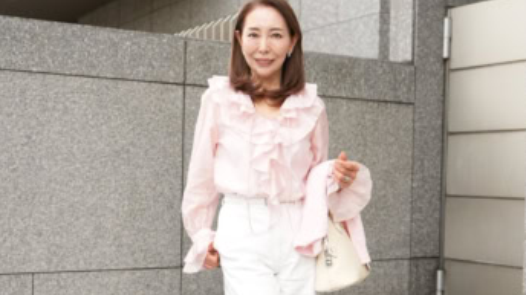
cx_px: 265
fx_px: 822
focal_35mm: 59
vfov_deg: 20.2
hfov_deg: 35.5
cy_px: 214
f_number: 2.8
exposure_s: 1/1000
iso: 1600
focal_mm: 25
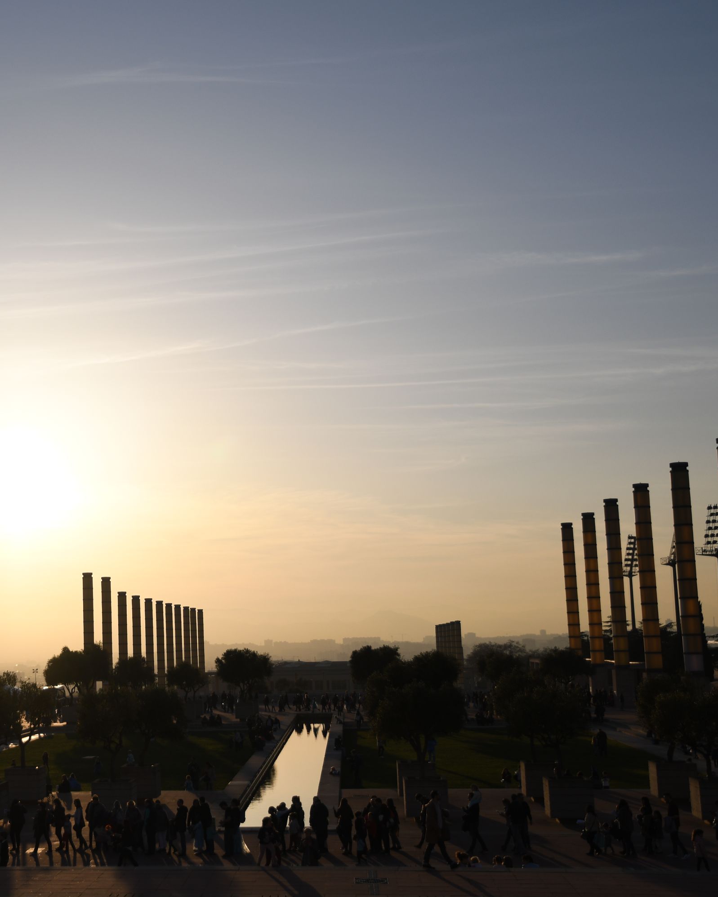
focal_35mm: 55
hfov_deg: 27.0
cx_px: 128
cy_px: 449
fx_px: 1461
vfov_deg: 34.1
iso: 100
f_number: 3.5
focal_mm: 26
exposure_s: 1/5000
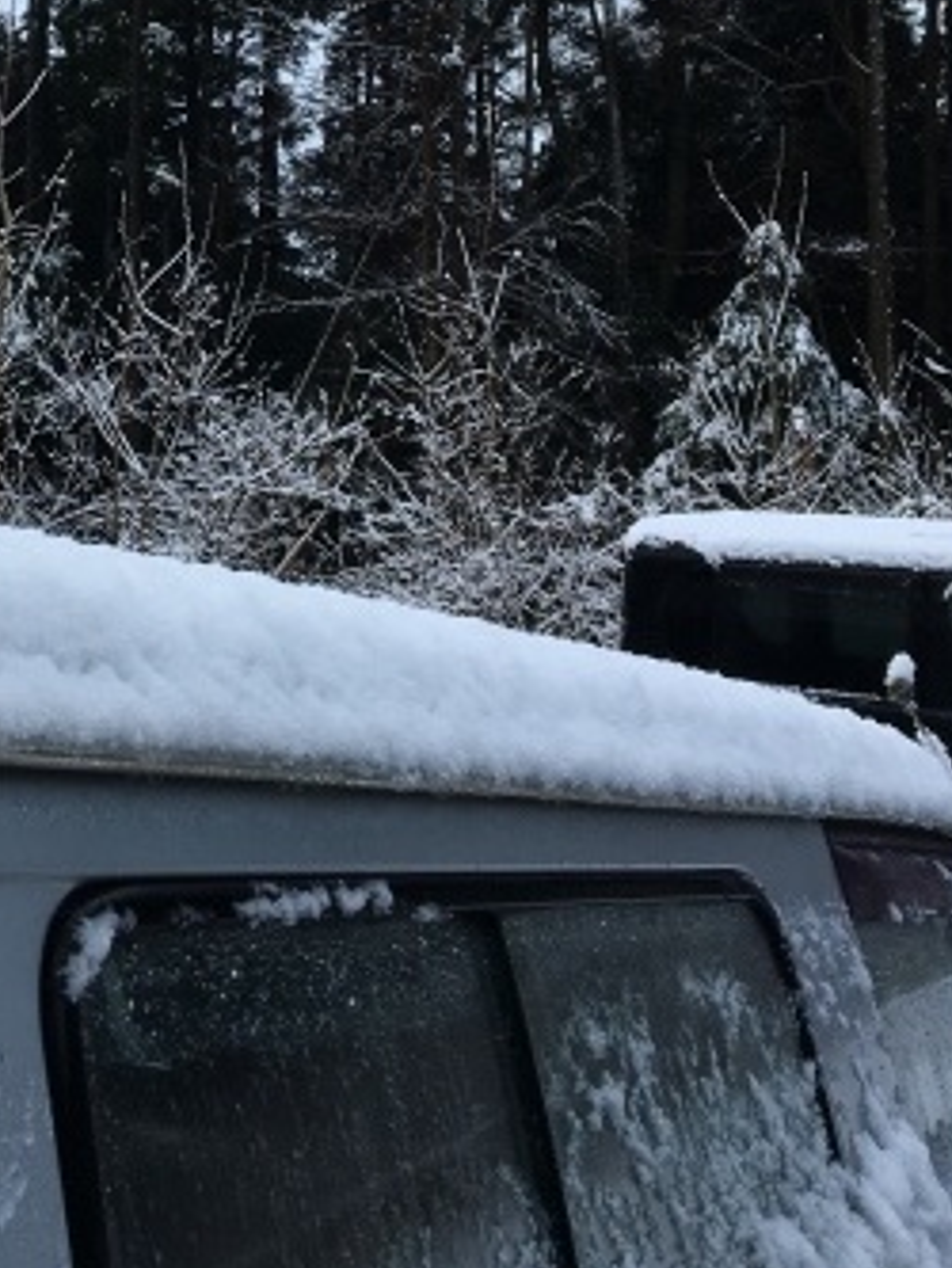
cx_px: 51
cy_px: 122
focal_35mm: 61
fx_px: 2235
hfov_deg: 23.3
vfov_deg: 30.3
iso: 25
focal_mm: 4.15
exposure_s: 1/156
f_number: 2.2
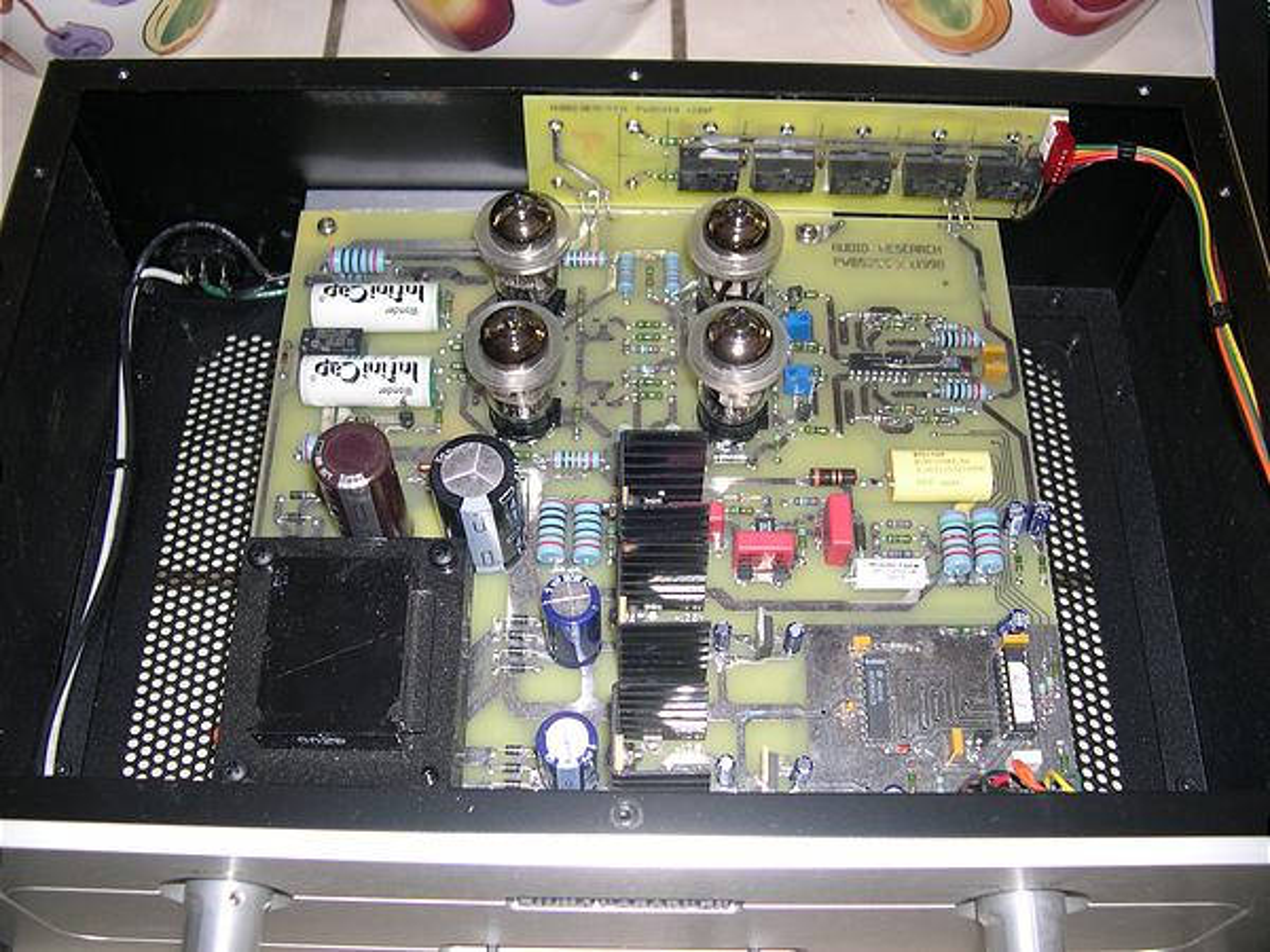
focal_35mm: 38
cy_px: 476
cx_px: 635
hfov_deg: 49.0
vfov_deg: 37.7
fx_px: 1394
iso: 100
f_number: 2.8
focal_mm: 8
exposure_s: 1/60
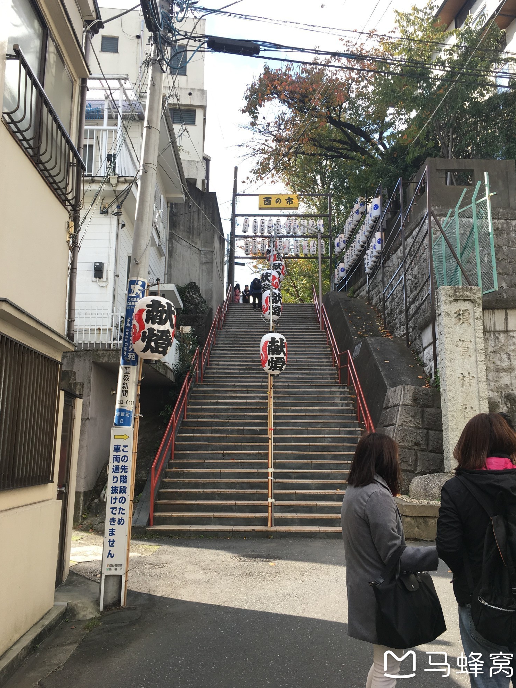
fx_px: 596
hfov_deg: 46.8
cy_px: 334
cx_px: 252
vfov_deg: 60.0
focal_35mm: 30
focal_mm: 4.15
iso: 25
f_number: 2.2
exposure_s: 1/366
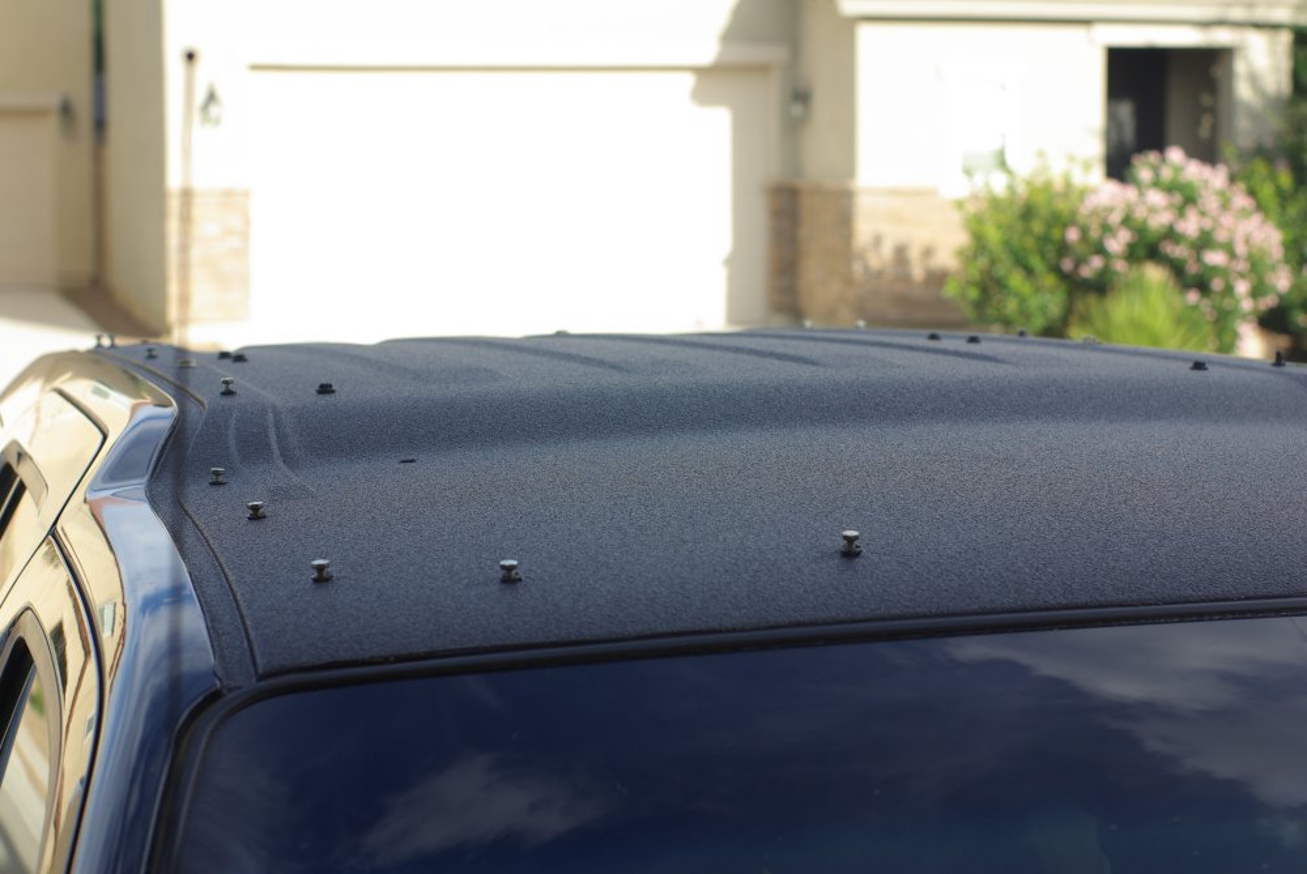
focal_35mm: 75
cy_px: 437
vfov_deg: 18.2
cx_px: 654
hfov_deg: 27.0
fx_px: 2726
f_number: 5.6
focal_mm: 50
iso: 100
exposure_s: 1/180
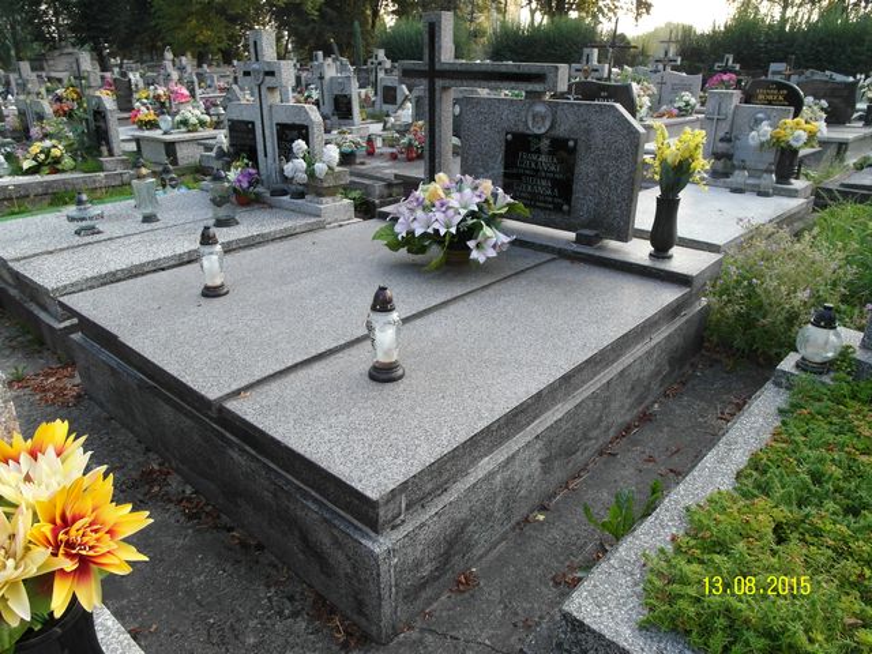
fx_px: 605
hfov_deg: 71.6
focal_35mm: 24
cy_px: 327
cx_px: 436
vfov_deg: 56.8
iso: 80
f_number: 3.4
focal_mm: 5.2
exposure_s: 1/90
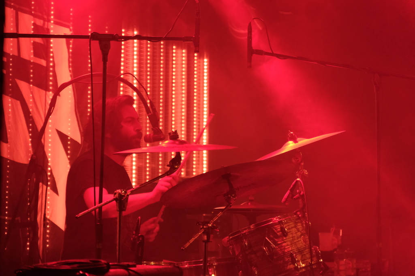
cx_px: 208
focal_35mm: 105
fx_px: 1211
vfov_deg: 13.0
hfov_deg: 19.5
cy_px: 138
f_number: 2.8
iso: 3200
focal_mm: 70
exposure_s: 1/210
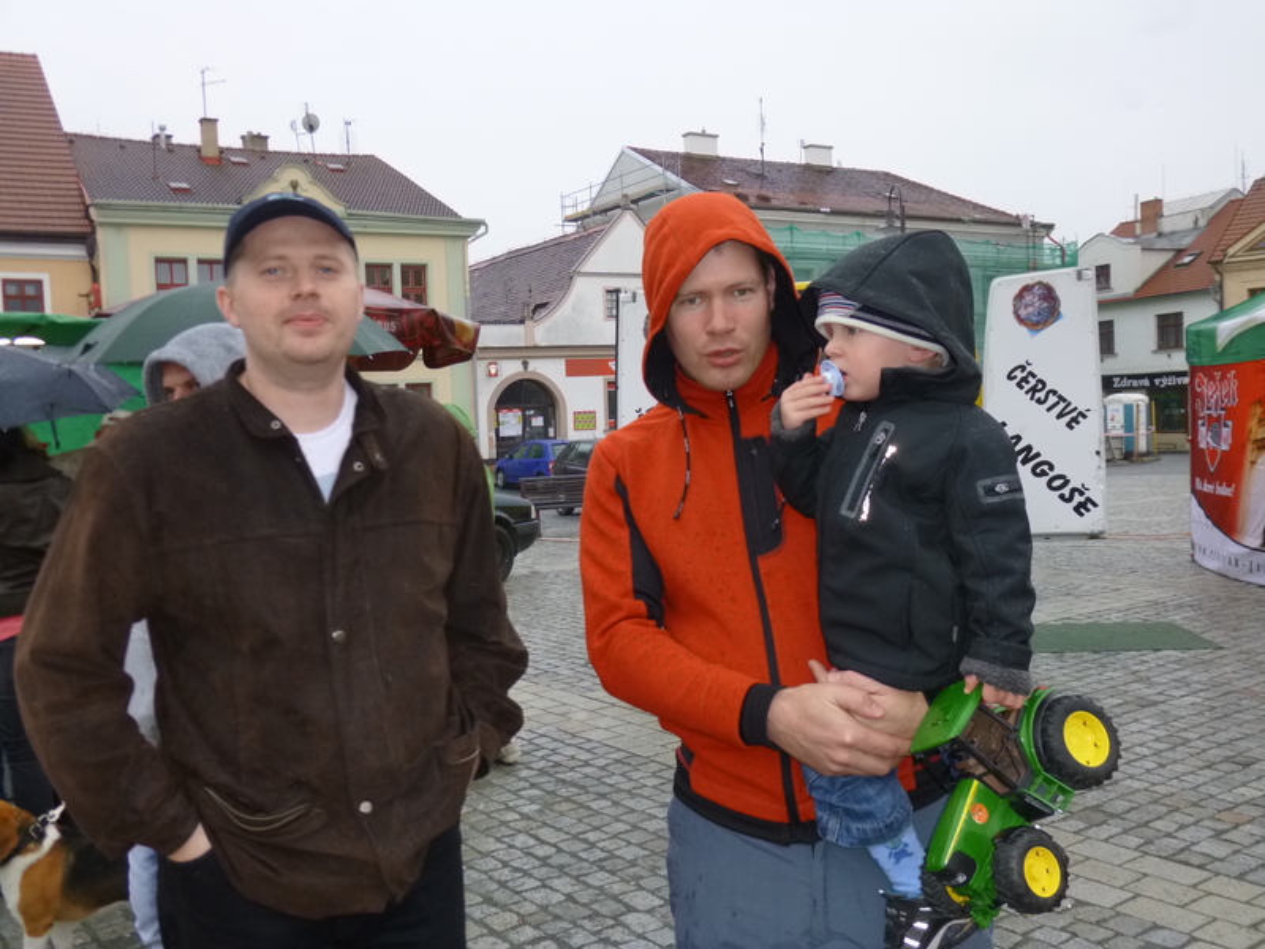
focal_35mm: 31
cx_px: 632
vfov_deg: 45.4
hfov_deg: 58.4
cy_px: 474
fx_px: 1133
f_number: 3.4
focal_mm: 5.6
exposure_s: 1/60
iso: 100
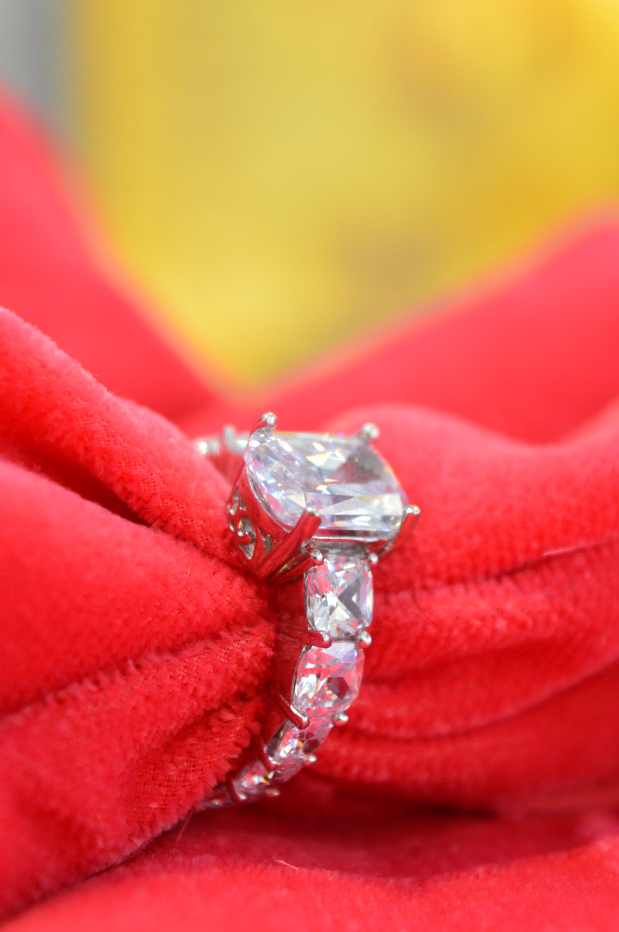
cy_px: 466
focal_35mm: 82
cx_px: 310
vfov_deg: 24.6
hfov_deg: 16.5
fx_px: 2132
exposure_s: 1/50
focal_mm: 55
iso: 800
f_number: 5.6
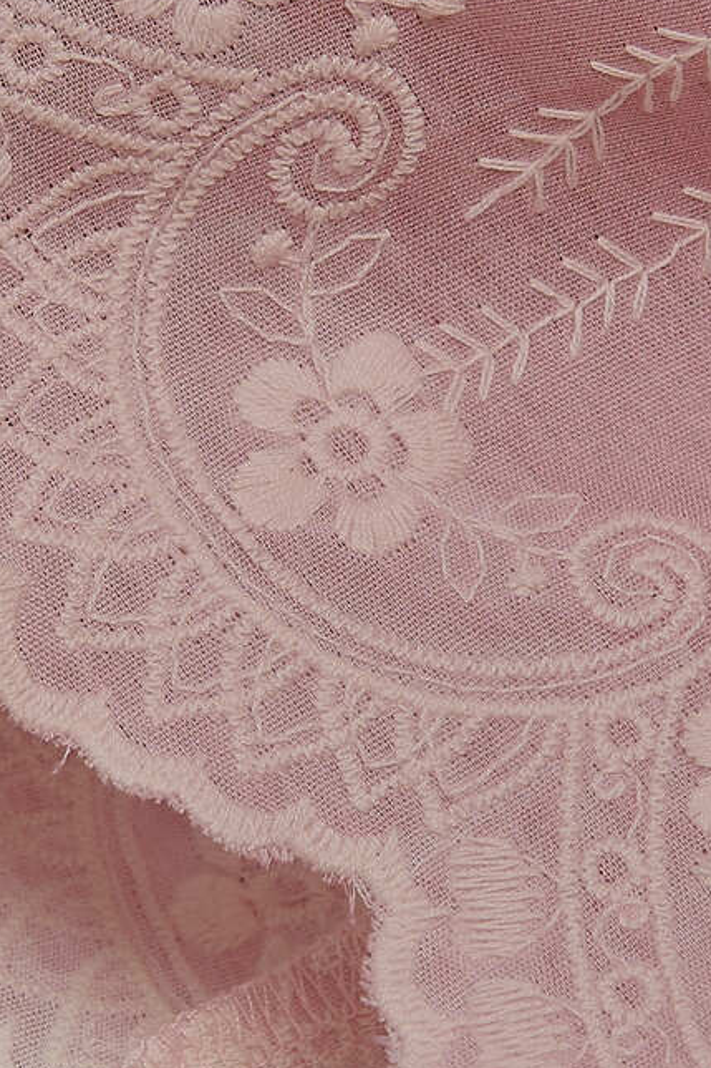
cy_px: 467
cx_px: 124
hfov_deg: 5.8
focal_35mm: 237
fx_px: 7024
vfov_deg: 8.7
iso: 200
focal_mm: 38
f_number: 6.3
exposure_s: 1/125
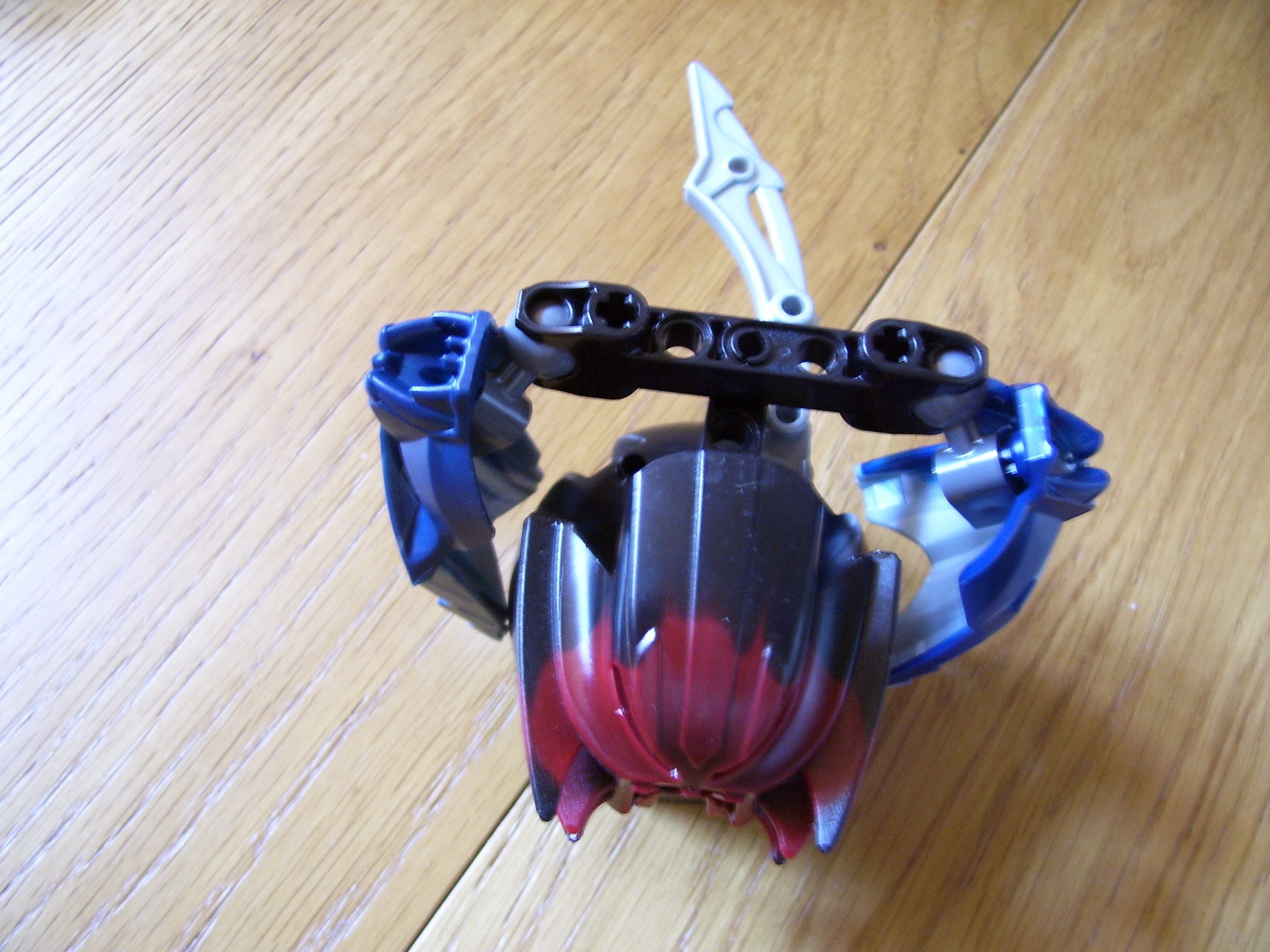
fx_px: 1247
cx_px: 635
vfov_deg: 41.8
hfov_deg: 54.0
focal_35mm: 34
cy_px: 476
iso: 160
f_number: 2.7
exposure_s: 1/10
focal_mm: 5.6
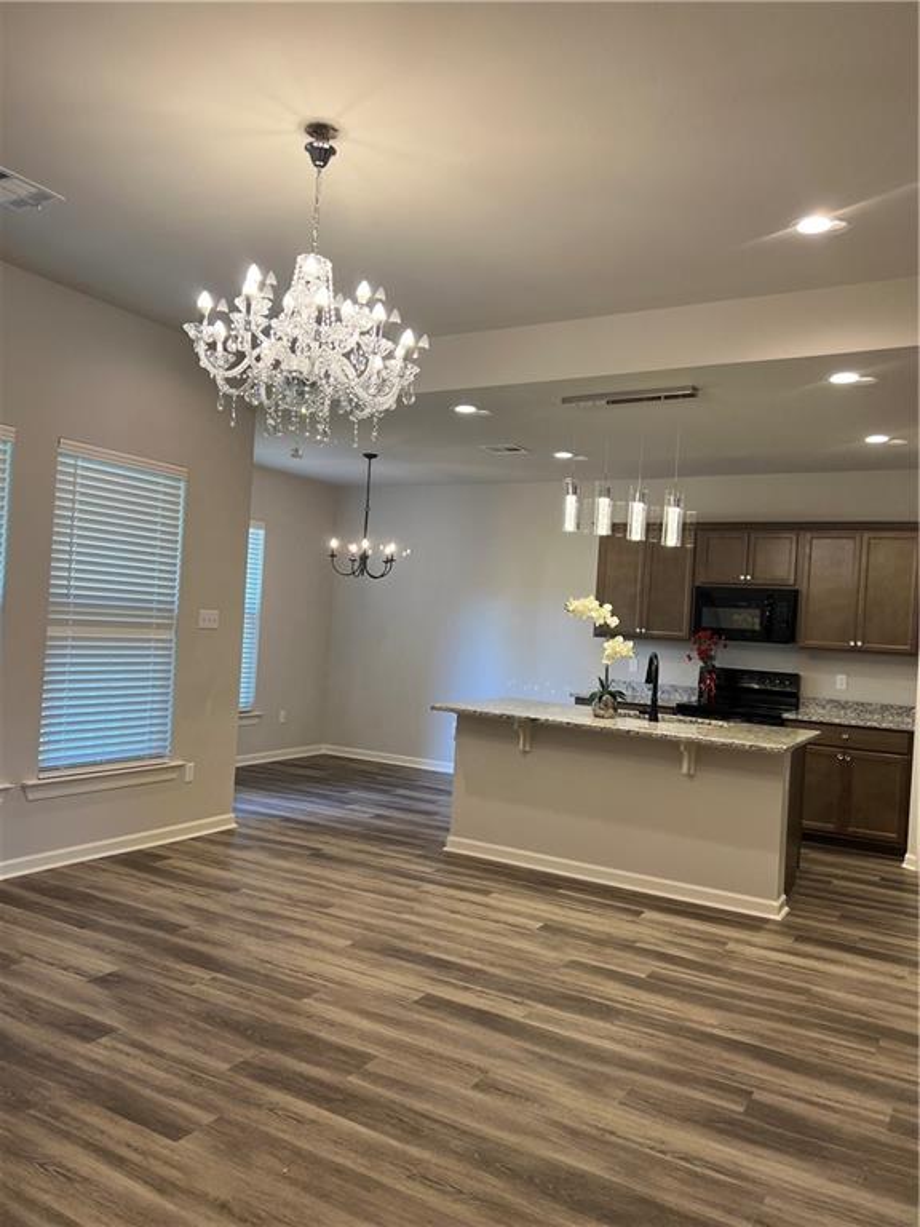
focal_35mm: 26
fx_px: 921
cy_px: 614
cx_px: 460
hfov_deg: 53.1
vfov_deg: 67.3
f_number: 1.5
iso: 80
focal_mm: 5.7
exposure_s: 1/120
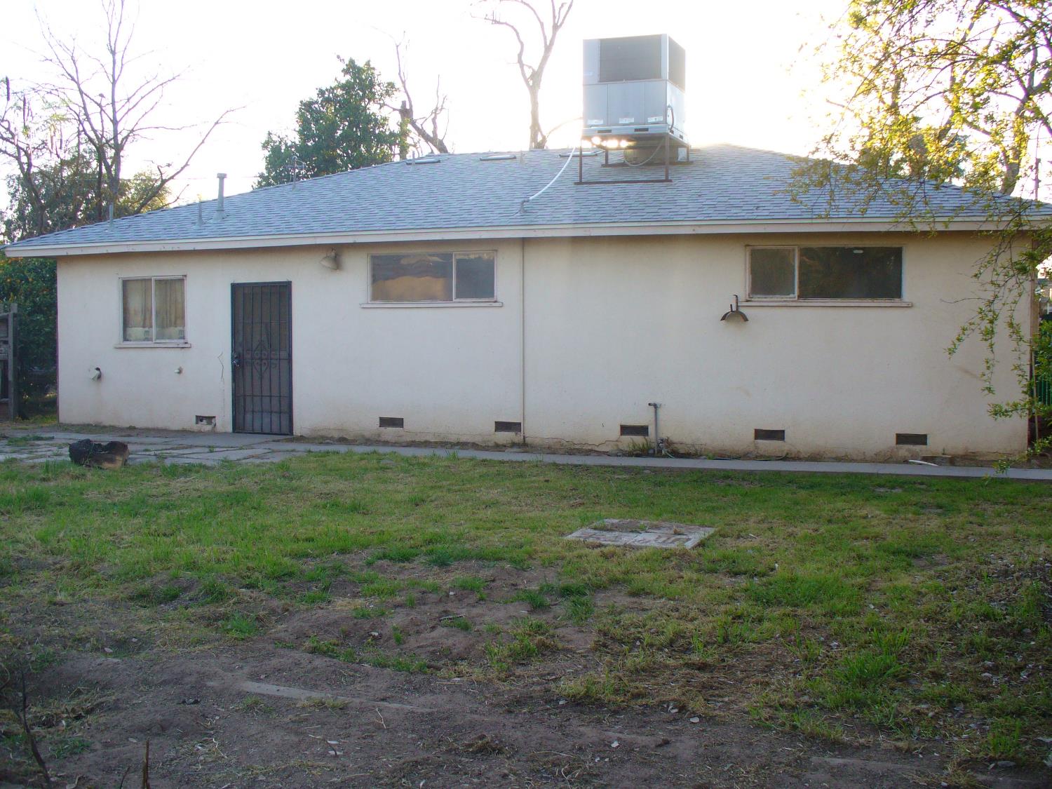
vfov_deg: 38.7
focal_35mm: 37
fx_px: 1124
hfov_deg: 50.1
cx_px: 526
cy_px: 394
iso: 80
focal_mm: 6.1
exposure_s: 1/125
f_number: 2.8
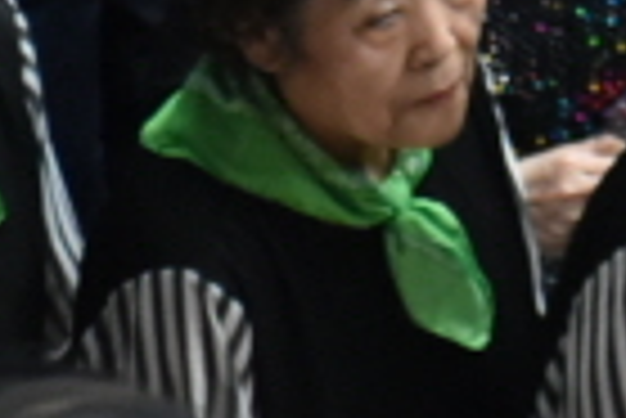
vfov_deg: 1.0
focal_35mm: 1354
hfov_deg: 1.5
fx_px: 23562
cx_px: 513
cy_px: -845
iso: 2000
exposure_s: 1/60
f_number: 4.8
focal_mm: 125
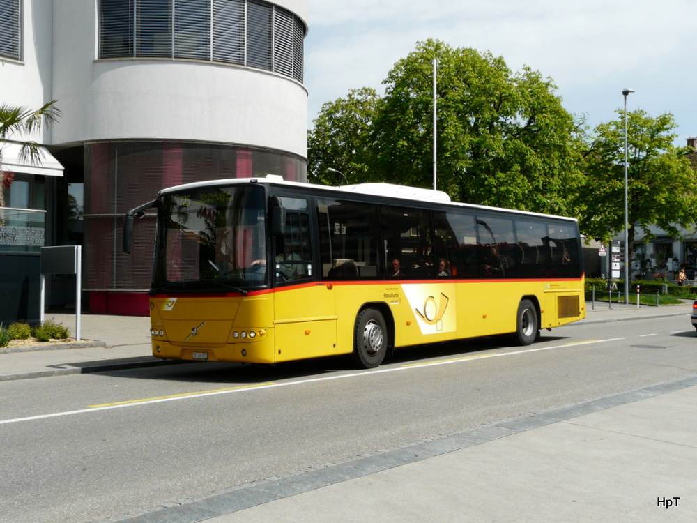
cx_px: 348
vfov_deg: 34.3
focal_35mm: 42
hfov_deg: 44.8
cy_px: 262
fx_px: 846
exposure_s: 1/500
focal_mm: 6.8
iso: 100
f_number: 5.6
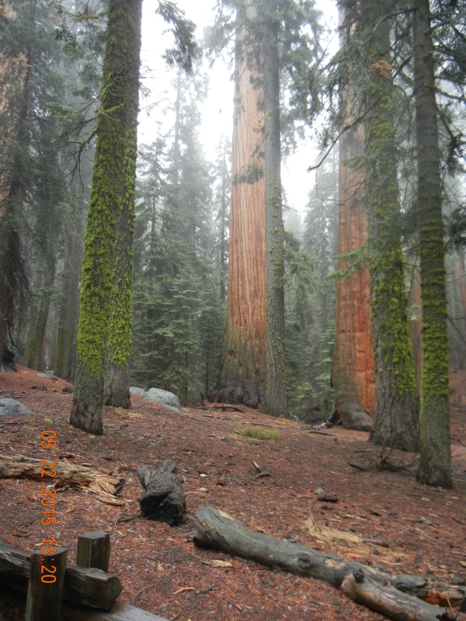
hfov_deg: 46.8
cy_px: 310
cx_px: 233
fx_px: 538
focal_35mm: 30
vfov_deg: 60.0
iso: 400
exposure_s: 1/44.8
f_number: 3.5
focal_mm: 5.4
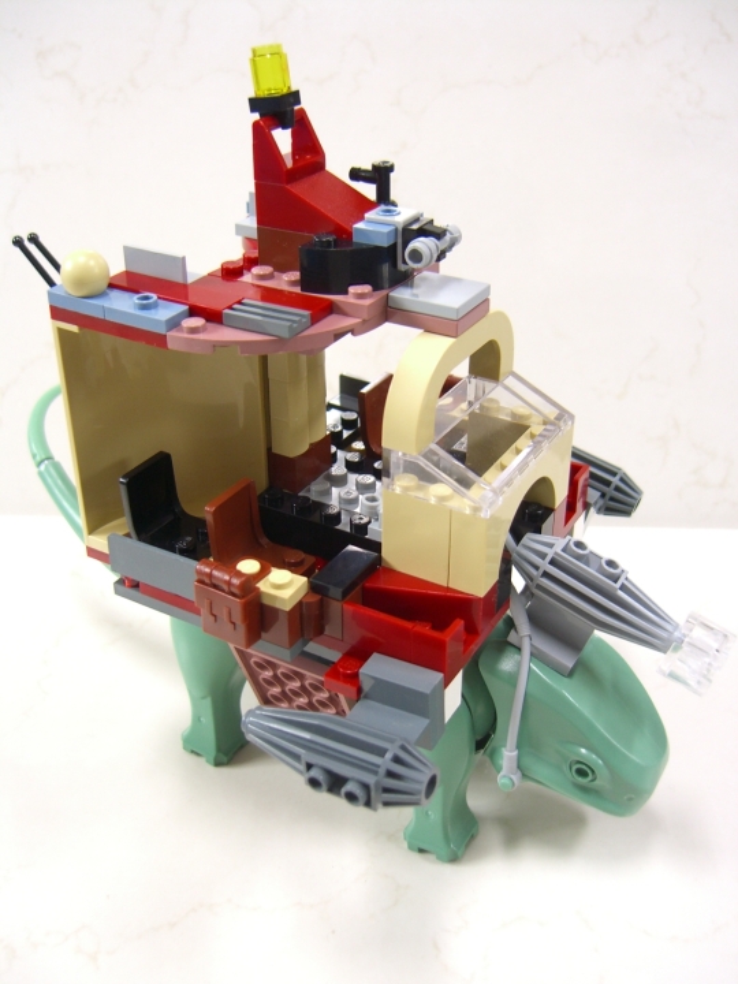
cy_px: 492
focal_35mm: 38
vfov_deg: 49.0
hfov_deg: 37.7
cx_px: 369
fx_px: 1080
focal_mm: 7.9
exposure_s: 1/8
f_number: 2.8
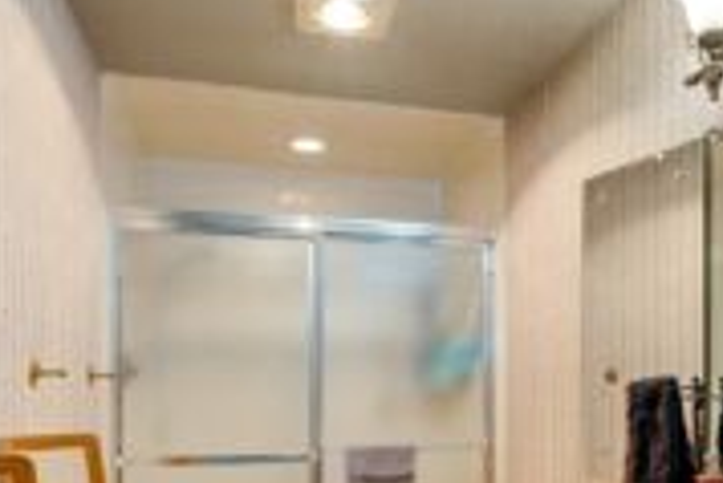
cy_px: 396
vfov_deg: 35.6
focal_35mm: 36
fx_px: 724
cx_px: 463
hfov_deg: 52.4
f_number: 9
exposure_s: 1/125
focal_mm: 16
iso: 400
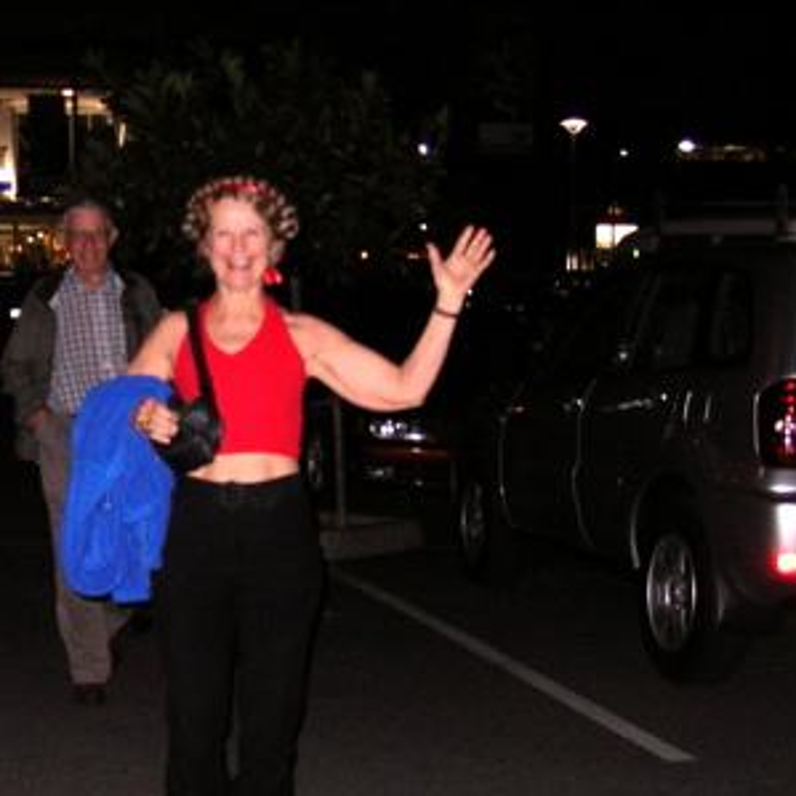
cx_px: 128
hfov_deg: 24.8
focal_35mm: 68
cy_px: 500
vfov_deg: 25.3
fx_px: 1769
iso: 70
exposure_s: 1/60.1
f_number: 2.7
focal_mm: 6
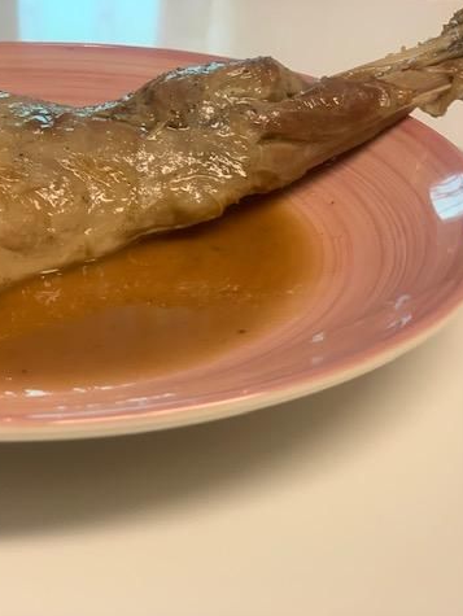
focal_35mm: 70
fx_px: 1247
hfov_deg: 20.9
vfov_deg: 27.8
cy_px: 307
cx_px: 147
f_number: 2.4
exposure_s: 1/50
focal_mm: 6
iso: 100
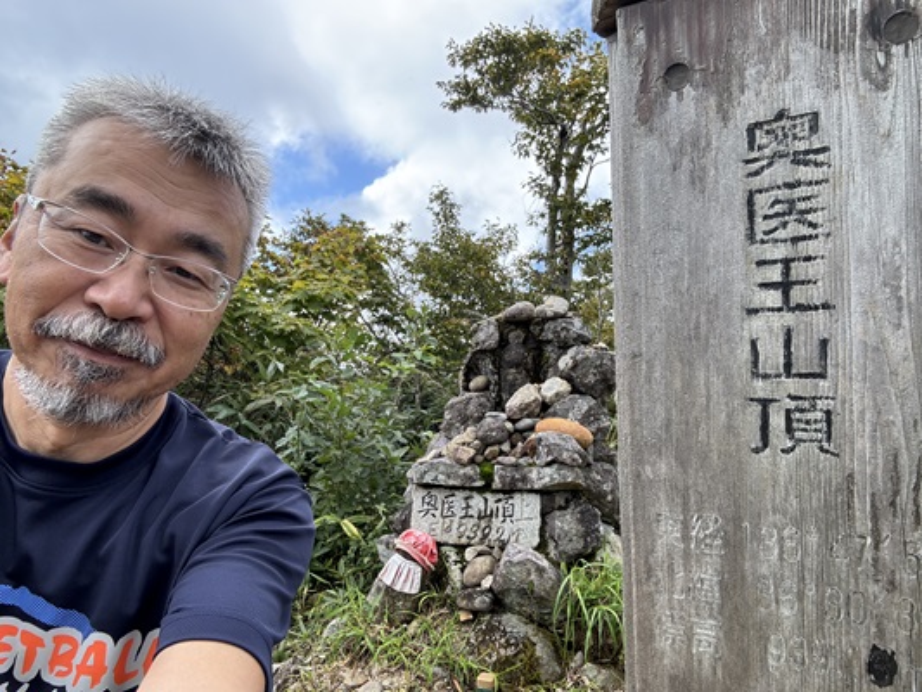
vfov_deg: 58.9
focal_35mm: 23
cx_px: 461
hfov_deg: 73.9
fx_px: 613
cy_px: 346
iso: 25
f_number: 1.9
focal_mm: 2.69
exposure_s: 1/288
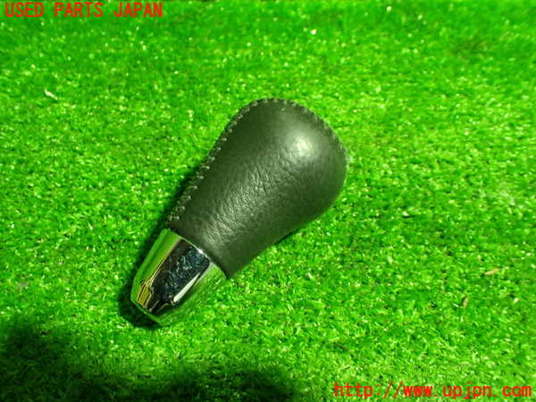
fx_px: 465
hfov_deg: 60.0
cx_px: 268
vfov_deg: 46.8
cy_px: 201
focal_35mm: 30
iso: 800
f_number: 2.3
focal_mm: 5.4
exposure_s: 1/40
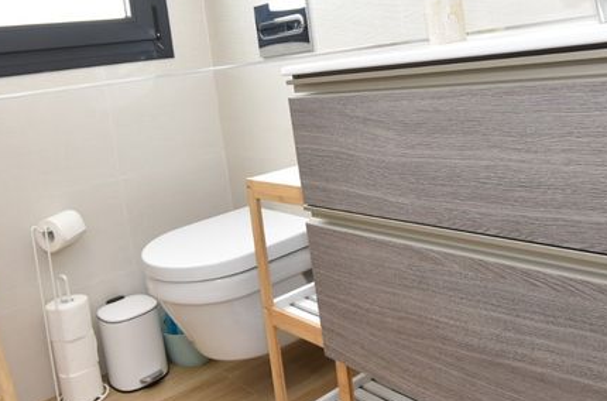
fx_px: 555
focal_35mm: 33
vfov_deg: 38.7
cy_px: 102
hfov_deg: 57.3
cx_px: 289
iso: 400
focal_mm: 10
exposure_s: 1/200
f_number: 4.5
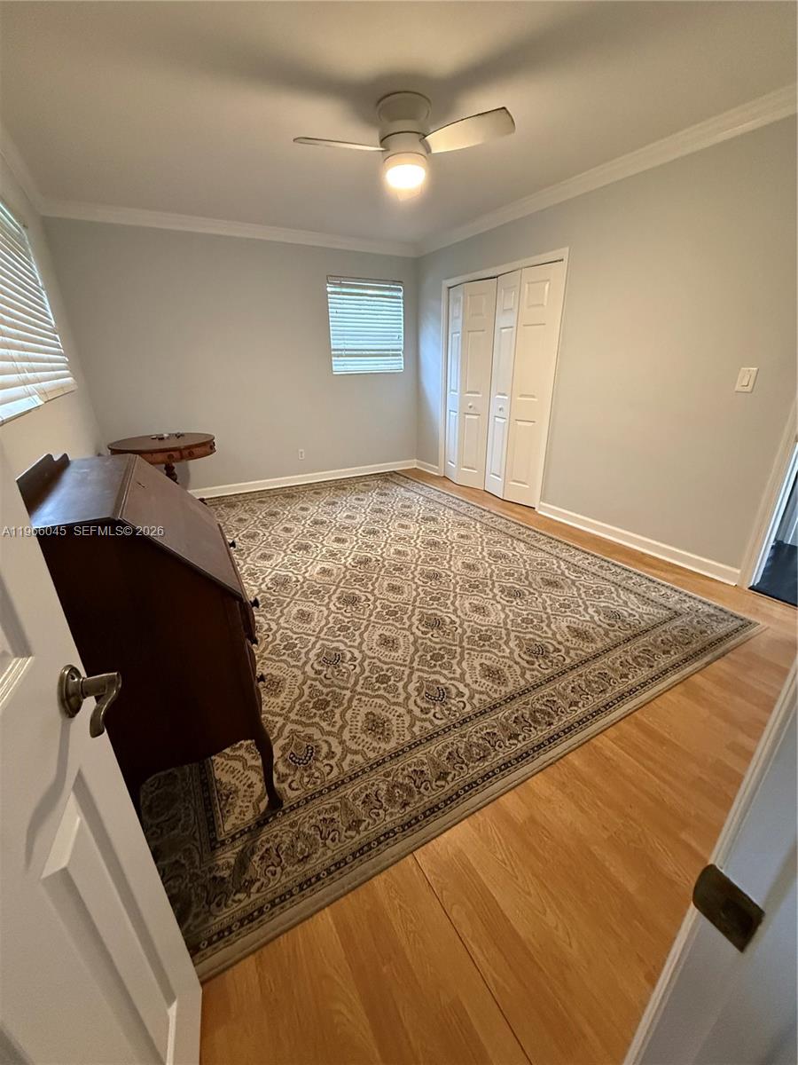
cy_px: 532
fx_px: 430
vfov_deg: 102.1
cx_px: 399
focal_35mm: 14
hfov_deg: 85.7
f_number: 2.2
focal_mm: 2.22
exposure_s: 1/60
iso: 640
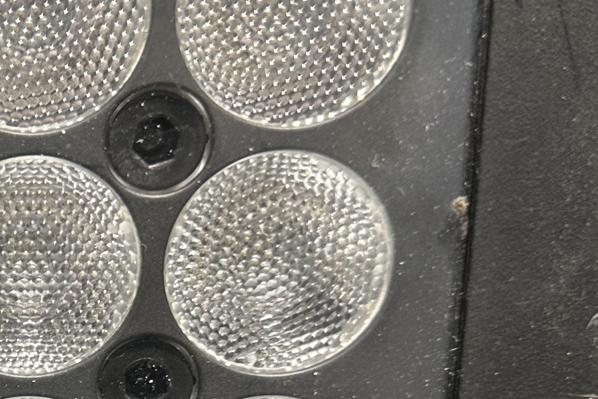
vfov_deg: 16.1
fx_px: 1362
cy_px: 467
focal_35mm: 82
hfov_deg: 22.7
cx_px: -131
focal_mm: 6.86
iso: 125
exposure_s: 1/50
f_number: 1.78
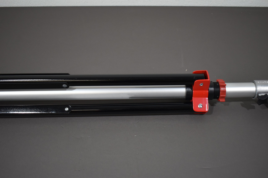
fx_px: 301
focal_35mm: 40
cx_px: 134
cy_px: 89
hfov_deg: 47.9
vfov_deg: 33.0
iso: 800
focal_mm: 27
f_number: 4
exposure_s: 1/250
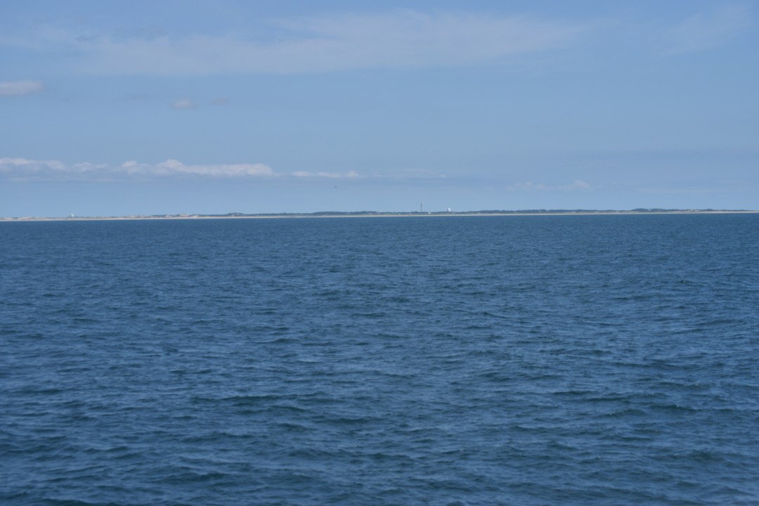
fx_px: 1739
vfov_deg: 16.6
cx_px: 380
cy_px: 253
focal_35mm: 82
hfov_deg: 24.6
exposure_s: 1/1250
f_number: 5.6
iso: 200
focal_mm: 55
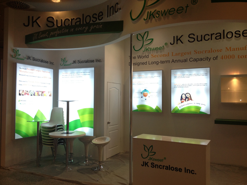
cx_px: 124
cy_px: 92
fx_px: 250
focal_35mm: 35
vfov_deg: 40.7
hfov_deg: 52.6
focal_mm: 4.28
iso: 50
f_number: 2.4
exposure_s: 1/122
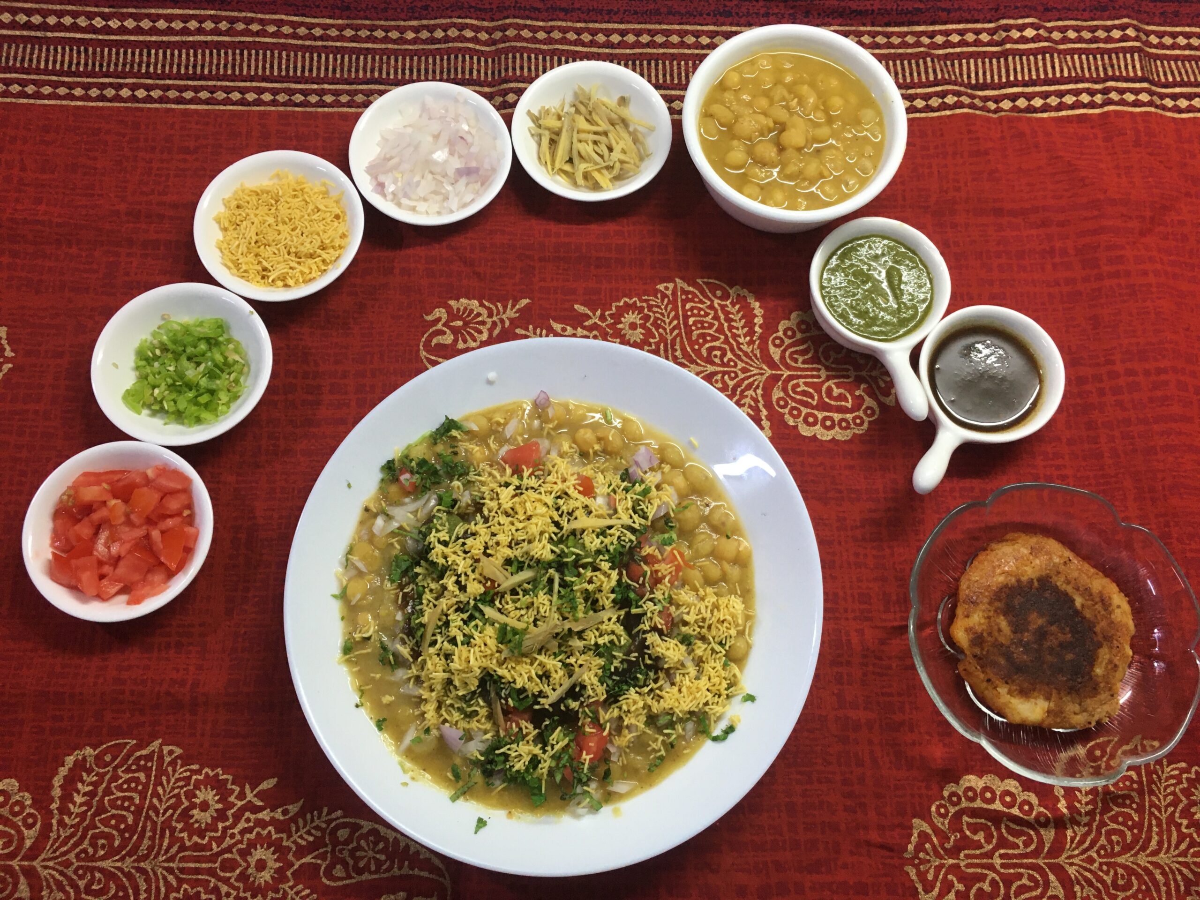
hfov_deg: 61.7
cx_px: 600
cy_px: 450
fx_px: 1005
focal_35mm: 29
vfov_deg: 48.2
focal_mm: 4.15
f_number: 2.2
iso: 64
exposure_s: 1/33
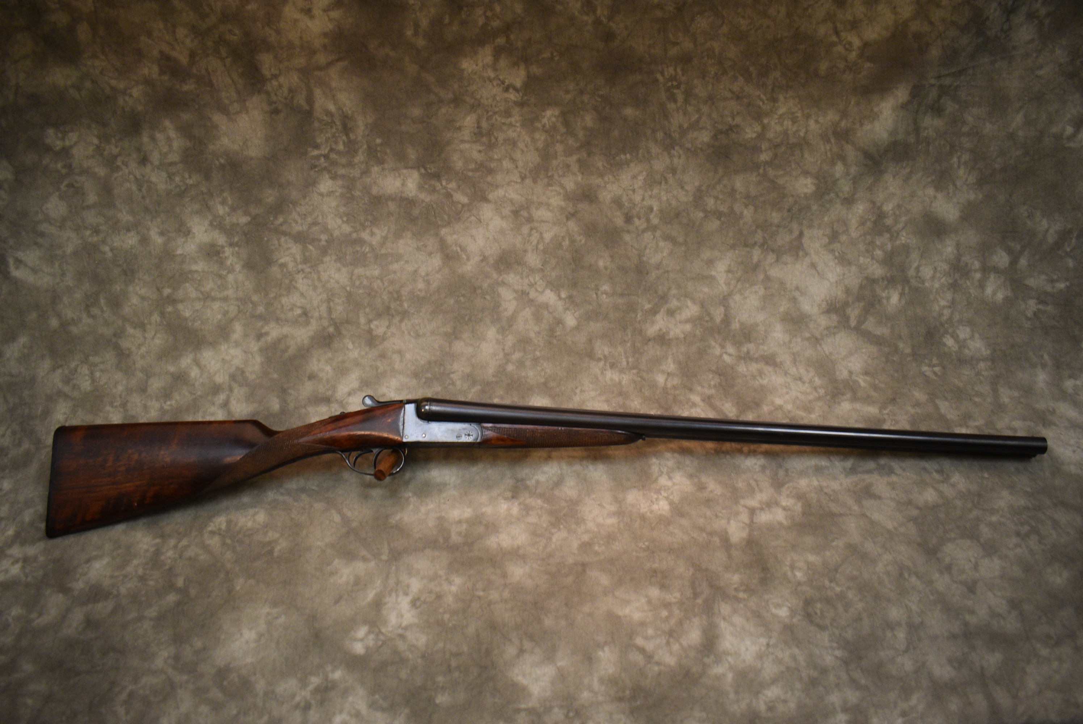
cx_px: 542
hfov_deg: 61.9
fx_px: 903
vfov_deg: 43.7
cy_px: 362
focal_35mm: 30
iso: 900
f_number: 3.5
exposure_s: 1/125
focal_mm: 20
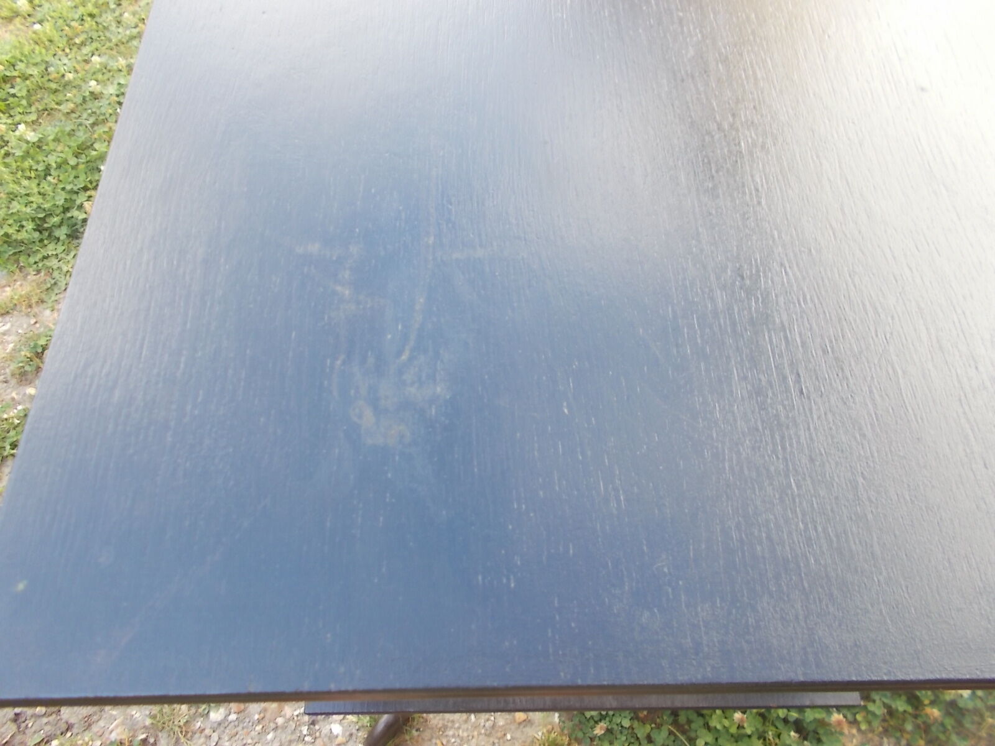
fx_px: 747
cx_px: 498
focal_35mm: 26
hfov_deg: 67.3
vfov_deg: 53.1
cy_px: 373
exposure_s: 1/50
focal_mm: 4.6
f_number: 3.2
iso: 80
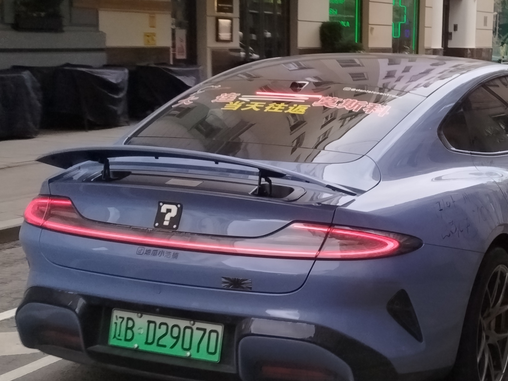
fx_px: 470
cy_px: 217
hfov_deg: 56.1
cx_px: 318
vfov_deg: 44.0
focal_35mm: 32
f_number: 1.7
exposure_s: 1/238
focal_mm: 5.31
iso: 50
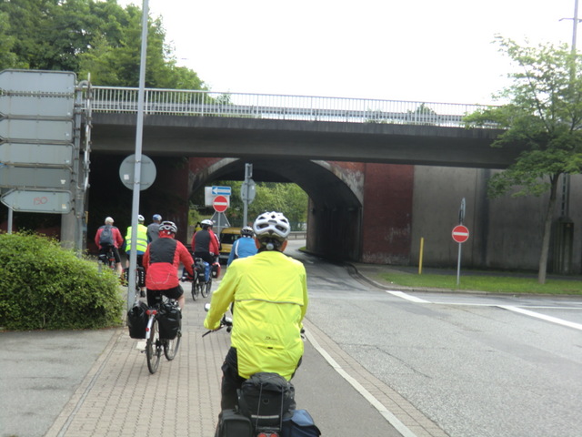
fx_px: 790
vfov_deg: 30.9
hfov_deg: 40.4
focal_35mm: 47
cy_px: 218
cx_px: 291
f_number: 4
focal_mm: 8.4
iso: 64
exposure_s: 1/100
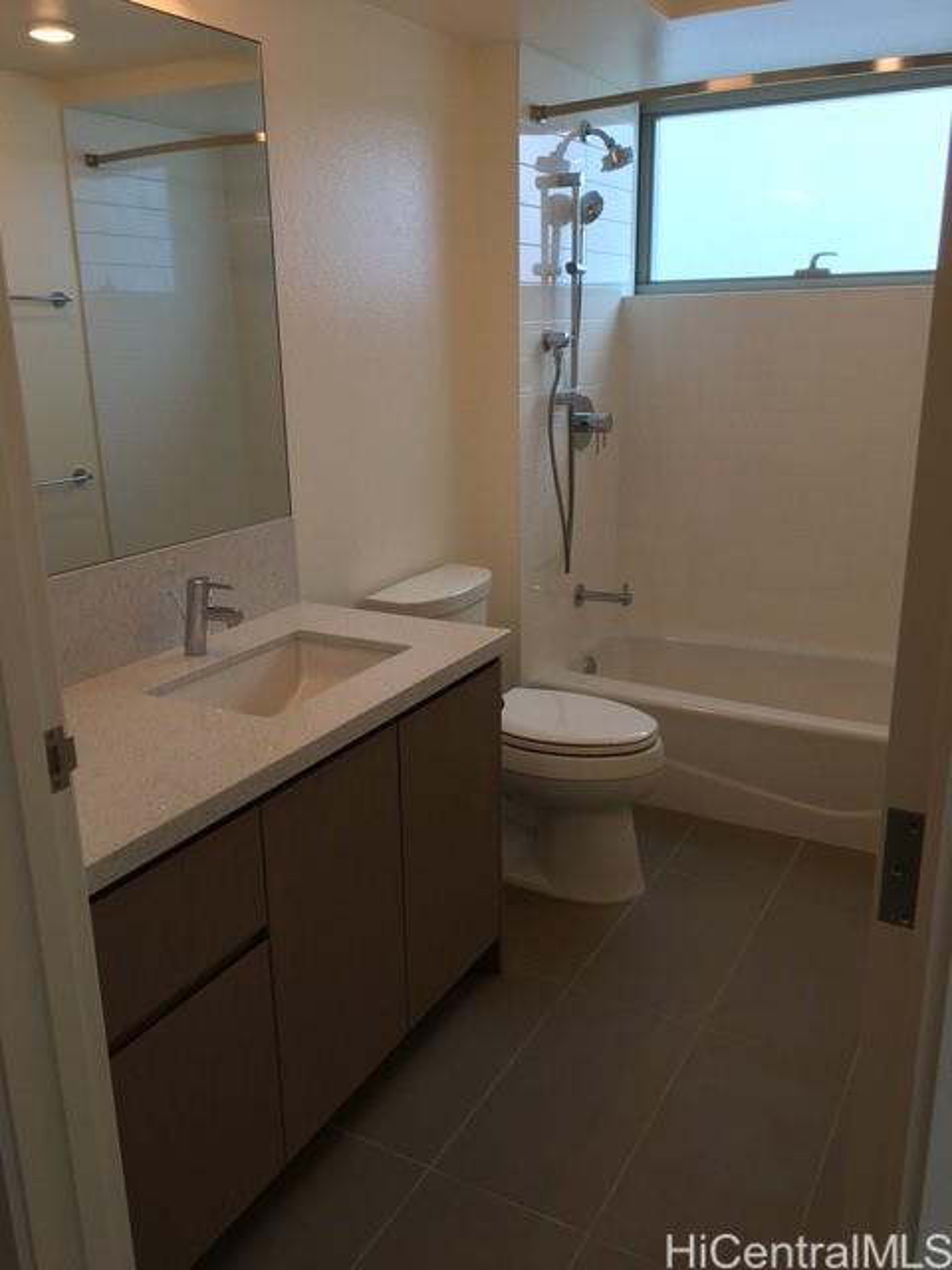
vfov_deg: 61.7
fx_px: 1063
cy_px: 635
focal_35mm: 29
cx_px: 476
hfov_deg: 48.2
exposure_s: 1/120
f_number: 2.2
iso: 25
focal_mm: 4.15
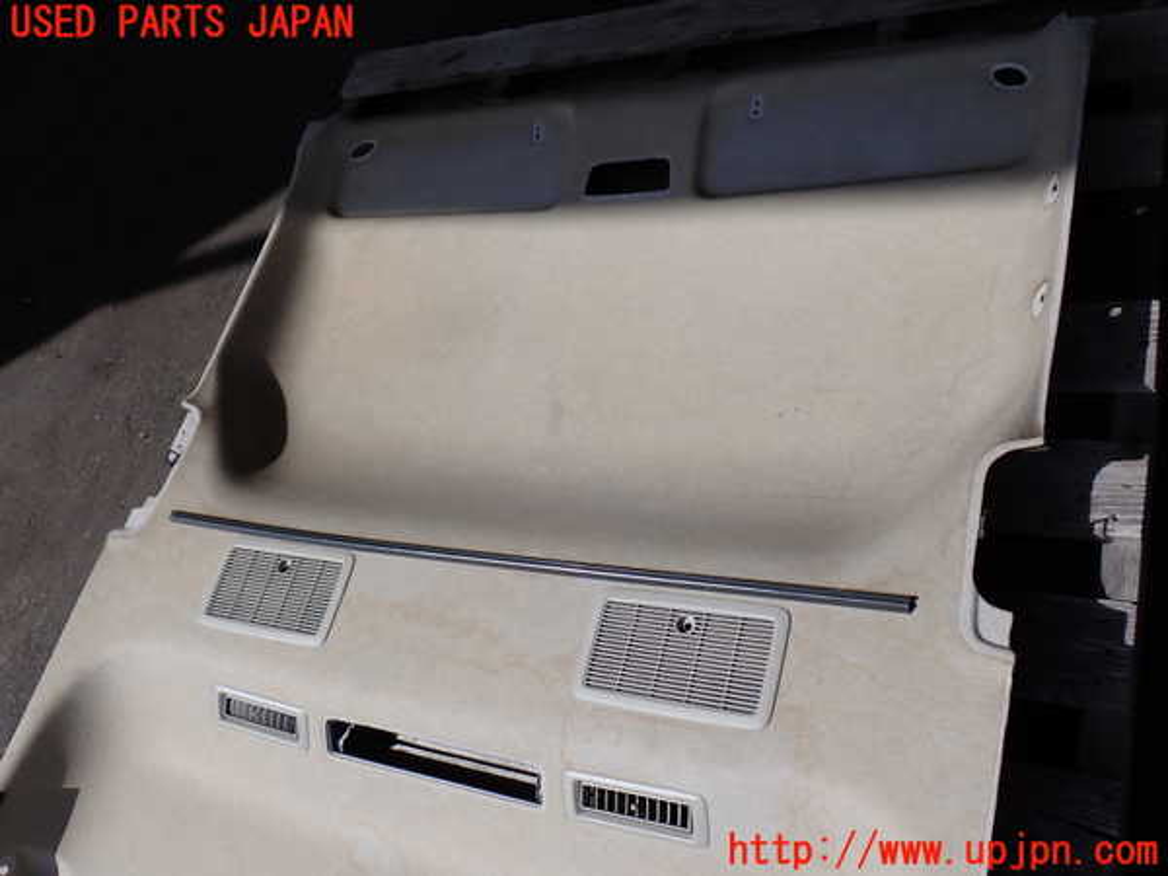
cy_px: 438
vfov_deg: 44.2
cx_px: 584
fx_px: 1080
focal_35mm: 32
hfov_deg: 56.8
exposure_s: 1/250
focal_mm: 5.79
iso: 100
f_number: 9
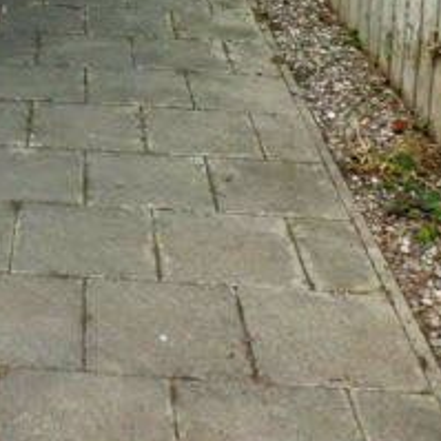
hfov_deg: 22.6
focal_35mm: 74
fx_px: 1067
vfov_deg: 22.0
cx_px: 13
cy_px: -49
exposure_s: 1/125
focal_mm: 4.7
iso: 100
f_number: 7.9
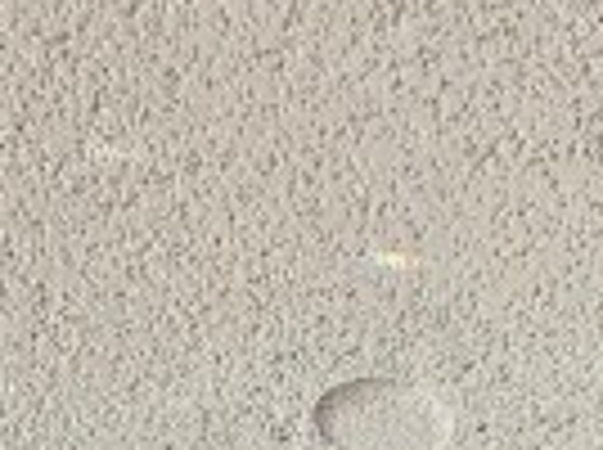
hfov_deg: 18.2
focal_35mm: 107
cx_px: 522
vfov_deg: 9.3
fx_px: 1861
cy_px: 1526
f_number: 2.2
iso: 160
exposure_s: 1/120
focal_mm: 2.22
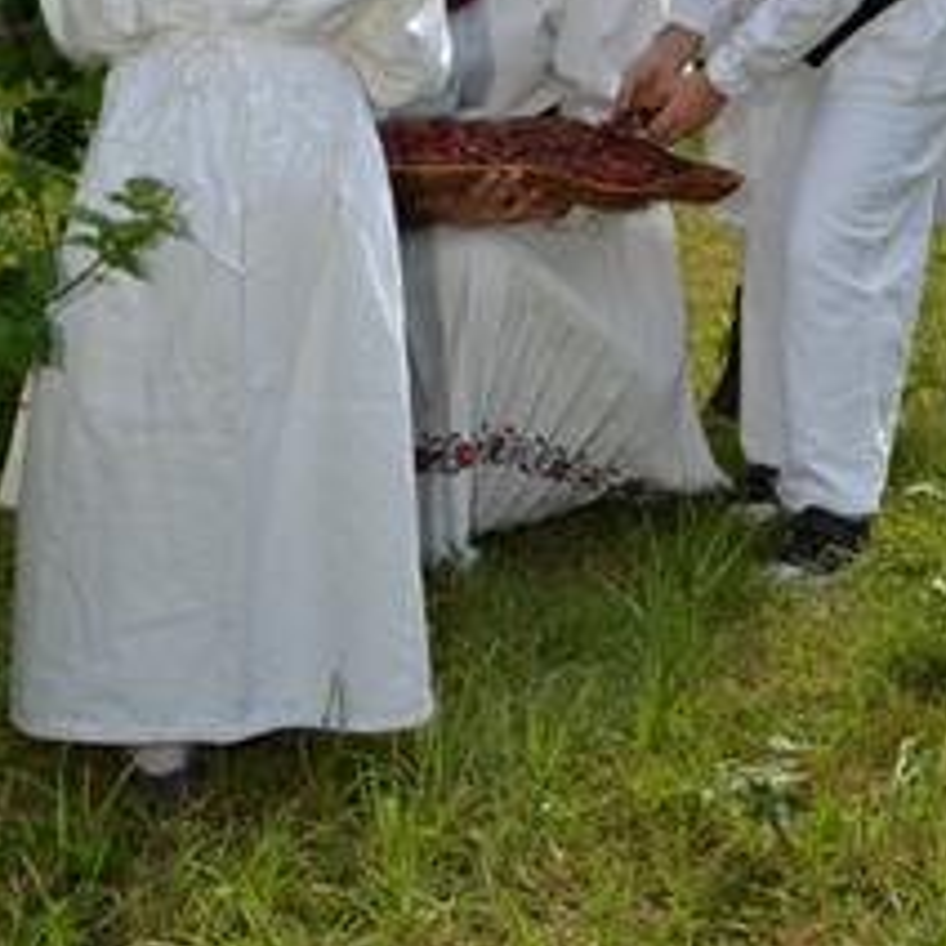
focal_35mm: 105
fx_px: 3246
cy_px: 136
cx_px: 455
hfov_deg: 16.6
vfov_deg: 16.4
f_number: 7.1
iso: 100
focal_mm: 50
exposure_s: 1/200
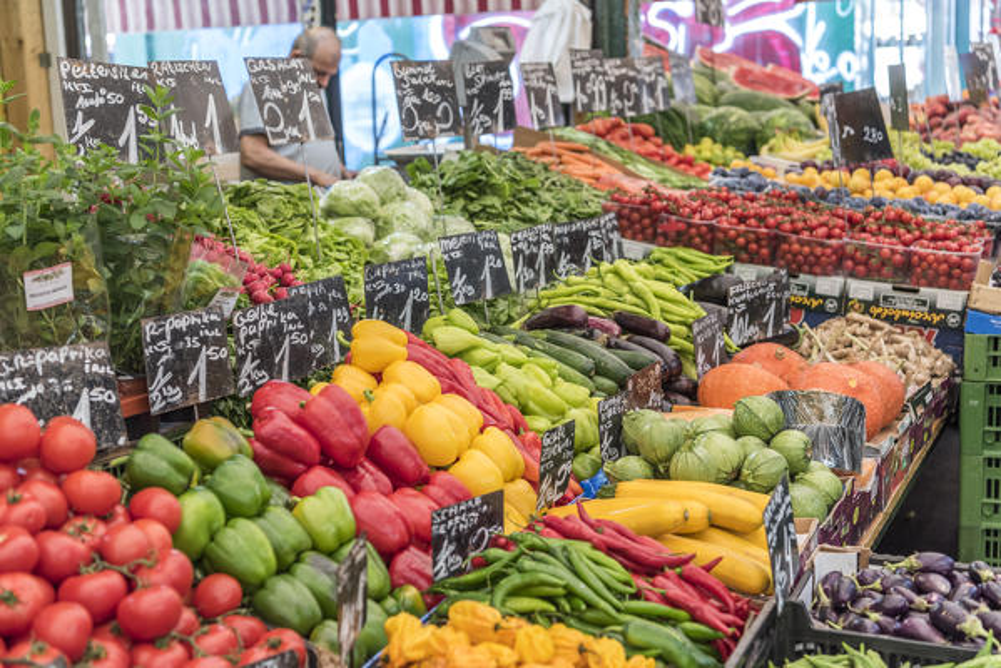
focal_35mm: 52
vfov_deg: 26.0
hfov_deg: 38.2
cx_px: 500
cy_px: 334
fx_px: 1447
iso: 800
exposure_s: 1/100
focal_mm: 52
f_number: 4
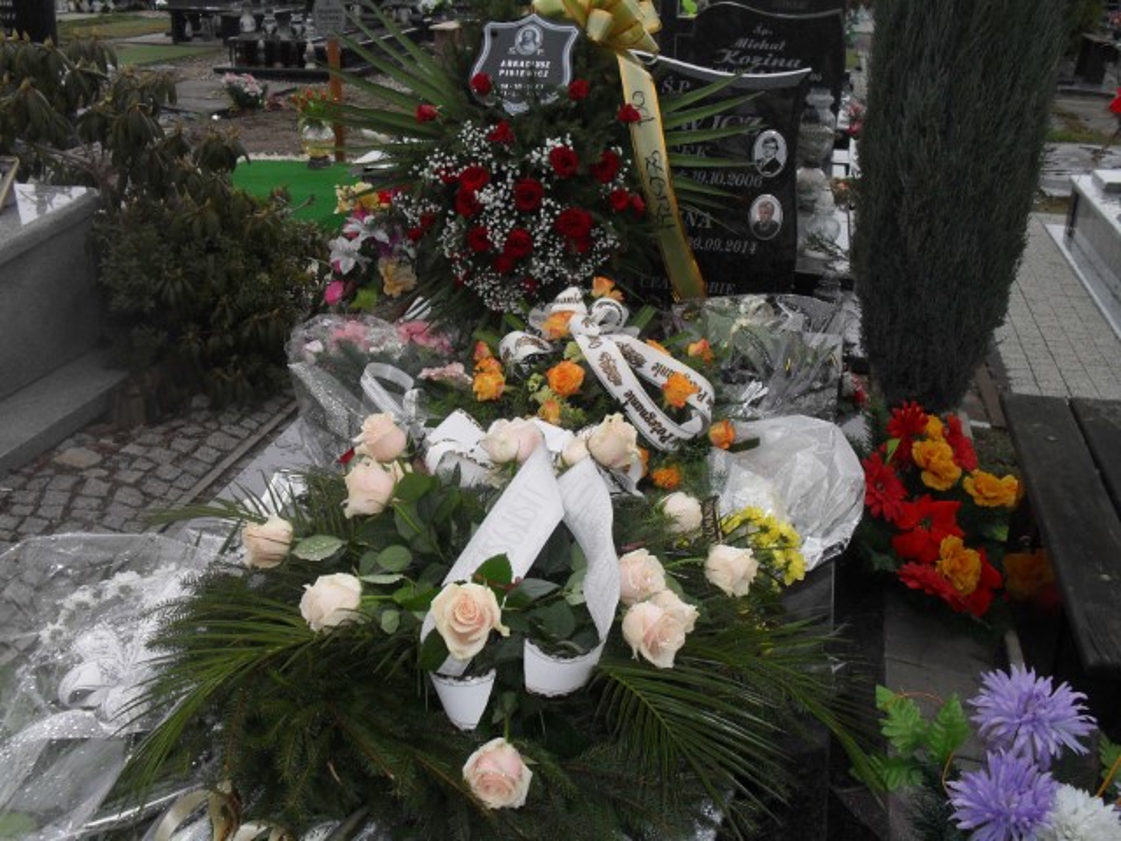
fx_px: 1133
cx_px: 560
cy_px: 420
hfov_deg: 52.6
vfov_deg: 40.7
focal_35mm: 35
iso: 100
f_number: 3.2
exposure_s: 1/350
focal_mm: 6.3
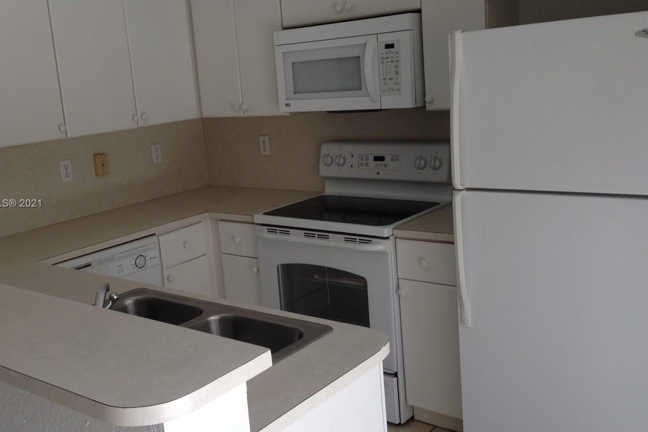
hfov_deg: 47.2
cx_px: 275
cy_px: 204
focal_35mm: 41
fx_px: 738
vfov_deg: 32.6
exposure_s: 1/121
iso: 50
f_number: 2.4
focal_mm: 4.12
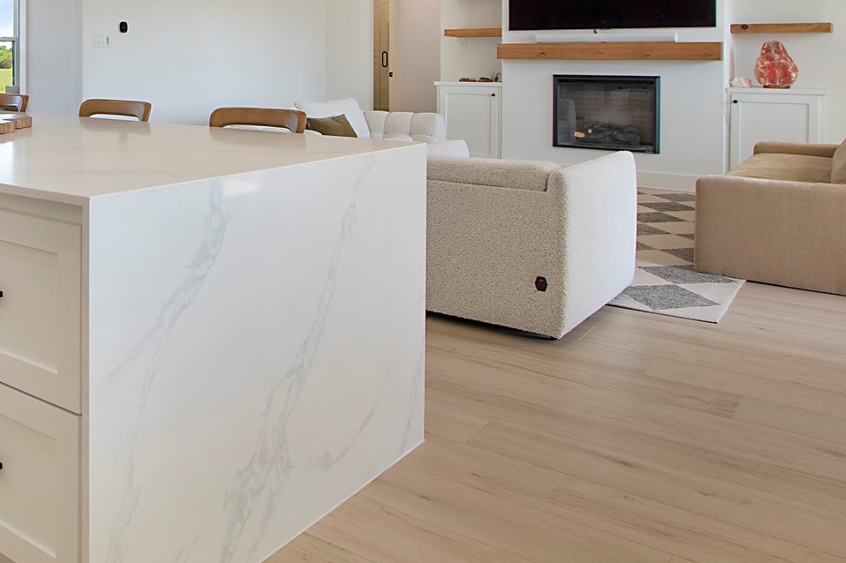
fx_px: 799
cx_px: 121
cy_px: 48
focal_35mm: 34
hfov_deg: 50.8
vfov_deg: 36.3
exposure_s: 1/30
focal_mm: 10
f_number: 8
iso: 100
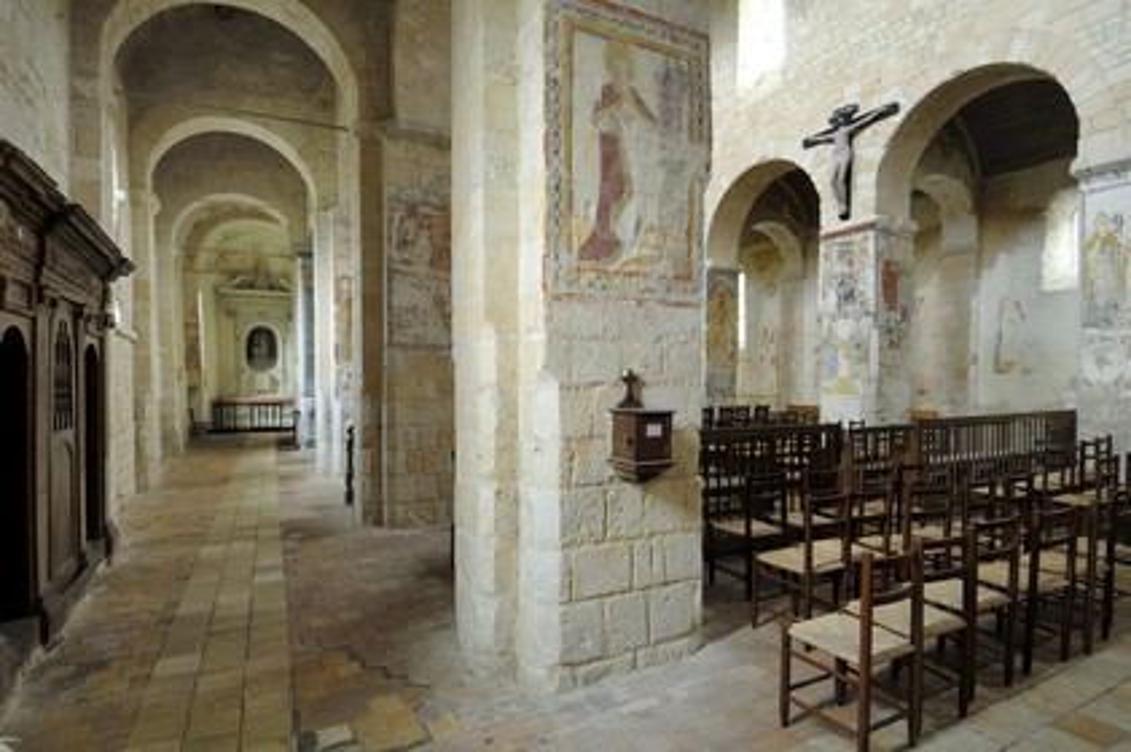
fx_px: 565
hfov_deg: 90.0
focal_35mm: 18
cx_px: 566
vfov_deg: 67.3
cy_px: 376
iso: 100
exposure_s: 1/1.25
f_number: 9
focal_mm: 12
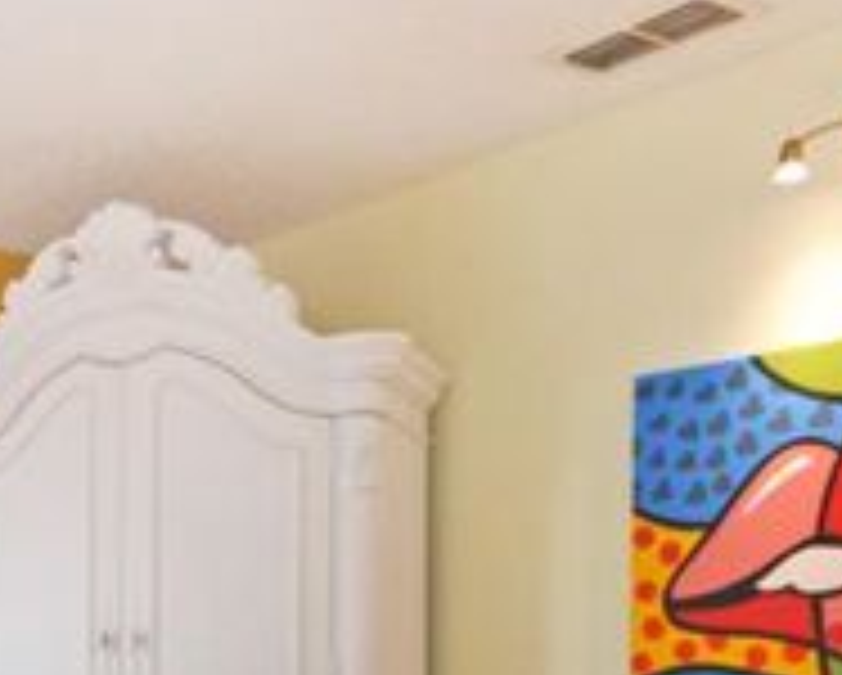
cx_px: -173
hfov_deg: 30.1
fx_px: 1322
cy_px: 677
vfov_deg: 27.0
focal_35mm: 53
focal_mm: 10
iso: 450
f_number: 4
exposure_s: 1/60
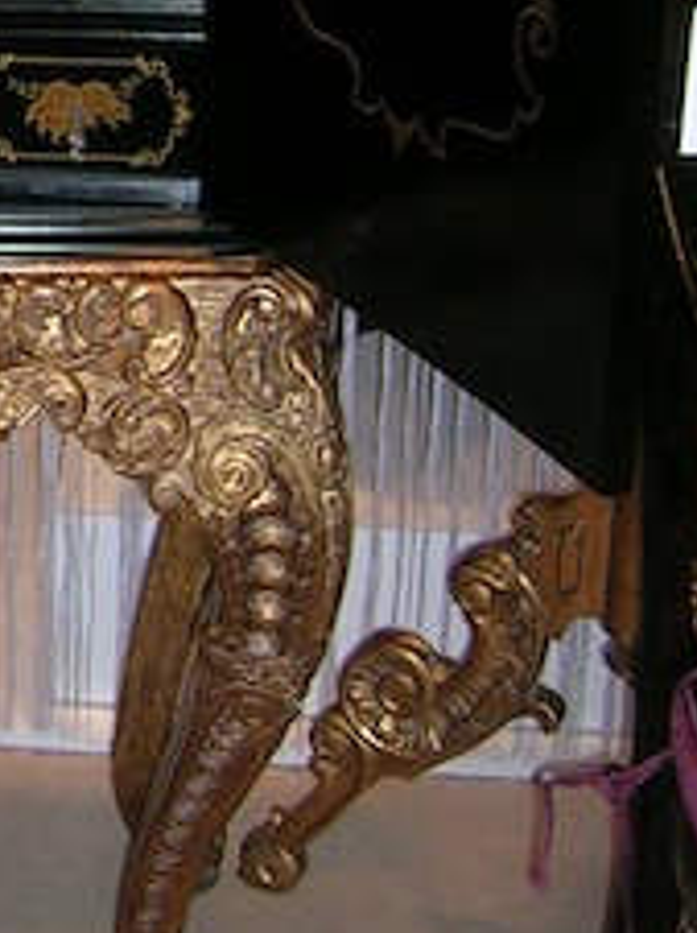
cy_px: -81
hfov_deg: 13.2
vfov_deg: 17.9
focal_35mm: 106
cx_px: -313
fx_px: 2851
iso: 88
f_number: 2.8
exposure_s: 1/60.1
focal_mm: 5.4
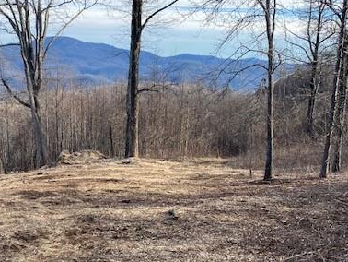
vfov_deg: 32.7
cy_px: 167
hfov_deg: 42.8
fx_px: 443
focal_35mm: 44
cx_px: 151
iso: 32
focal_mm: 4.25
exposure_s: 1/973
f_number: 1.8
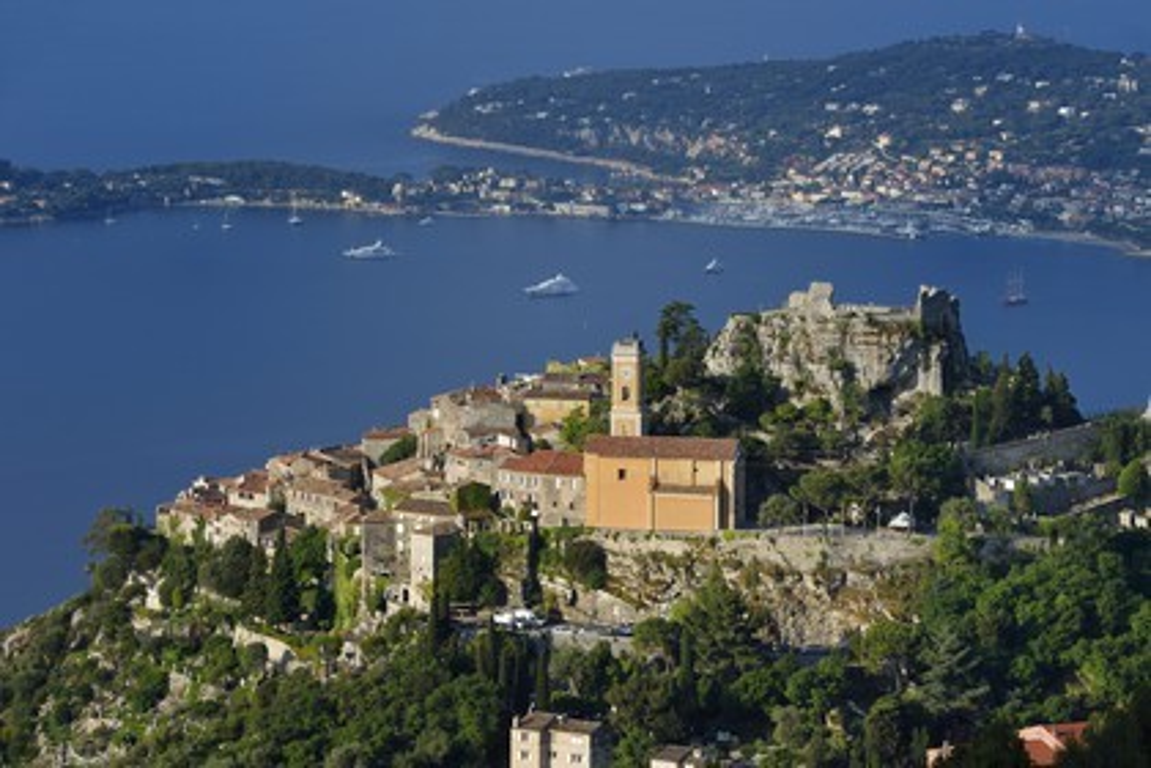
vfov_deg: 8.9
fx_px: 4955
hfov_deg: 13.2
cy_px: 384
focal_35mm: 155
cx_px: 576
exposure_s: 1/250
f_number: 10
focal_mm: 155
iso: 200
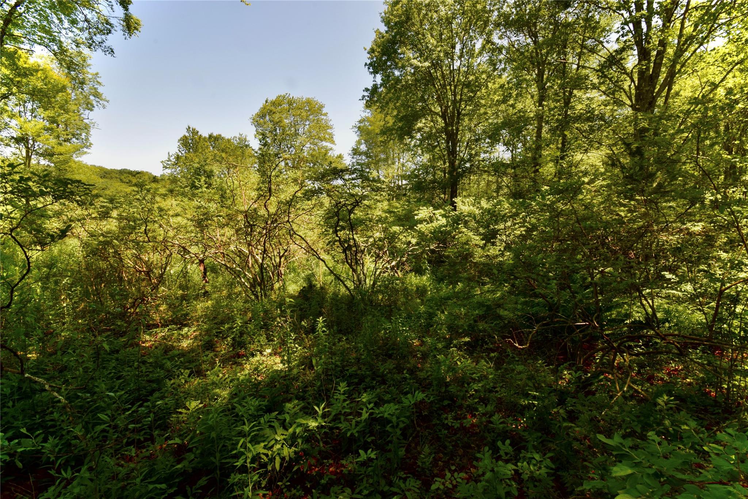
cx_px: 374
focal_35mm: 15
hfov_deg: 100.4
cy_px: 250
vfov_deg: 77.3
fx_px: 312
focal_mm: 10
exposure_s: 1/30
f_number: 18
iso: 360
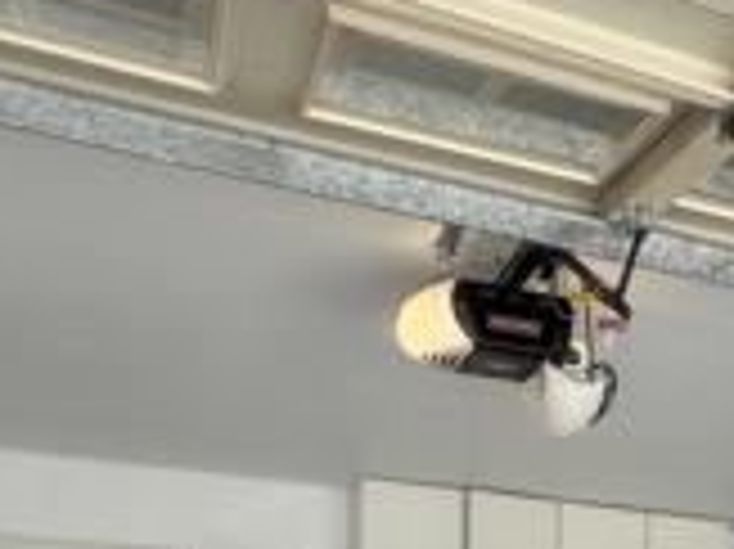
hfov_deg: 32.6
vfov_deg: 22.4
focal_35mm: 55
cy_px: 796
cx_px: 707
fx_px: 1165
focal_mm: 2.22
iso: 40
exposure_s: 1/405
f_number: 2.2
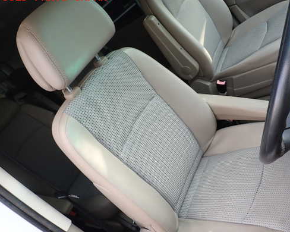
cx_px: 177
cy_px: 123
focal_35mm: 30
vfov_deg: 48.4
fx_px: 257
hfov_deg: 58.2
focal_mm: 4.5
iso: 100
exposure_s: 1/60
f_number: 2.8
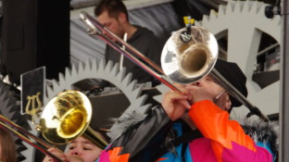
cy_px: 116
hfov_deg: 8.3
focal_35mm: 259
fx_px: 1982
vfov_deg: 4.7
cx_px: 133
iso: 3200
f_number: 9
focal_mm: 103
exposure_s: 1/125
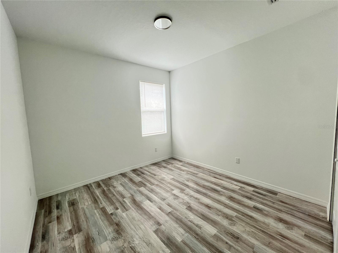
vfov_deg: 89.9
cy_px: 126
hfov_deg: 106.2
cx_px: 169
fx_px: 127
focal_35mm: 13
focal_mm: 1.57
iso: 200
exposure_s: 1/99
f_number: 1.8
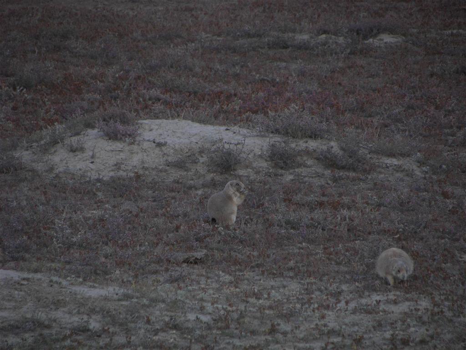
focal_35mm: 432
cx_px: 233
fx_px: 5816
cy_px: 175
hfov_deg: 4.6
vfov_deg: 3.4
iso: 64
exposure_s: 1/200
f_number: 3.7
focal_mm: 72
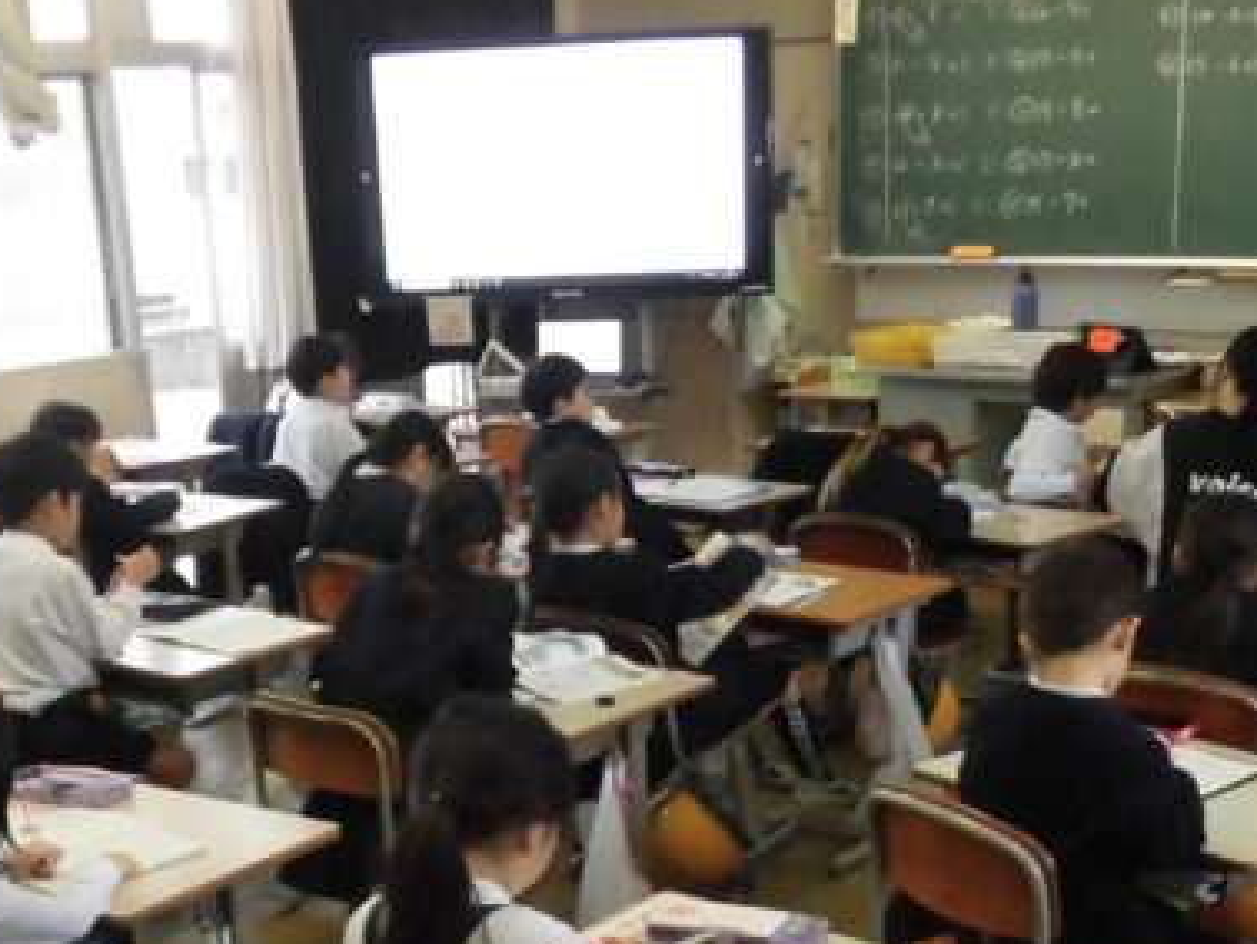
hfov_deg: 36.8
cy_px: 896
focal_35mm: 52
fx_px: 1889
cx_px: 569
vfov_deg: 26.8
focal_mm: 4.3
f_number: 3.1
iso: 320
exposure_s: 1/40
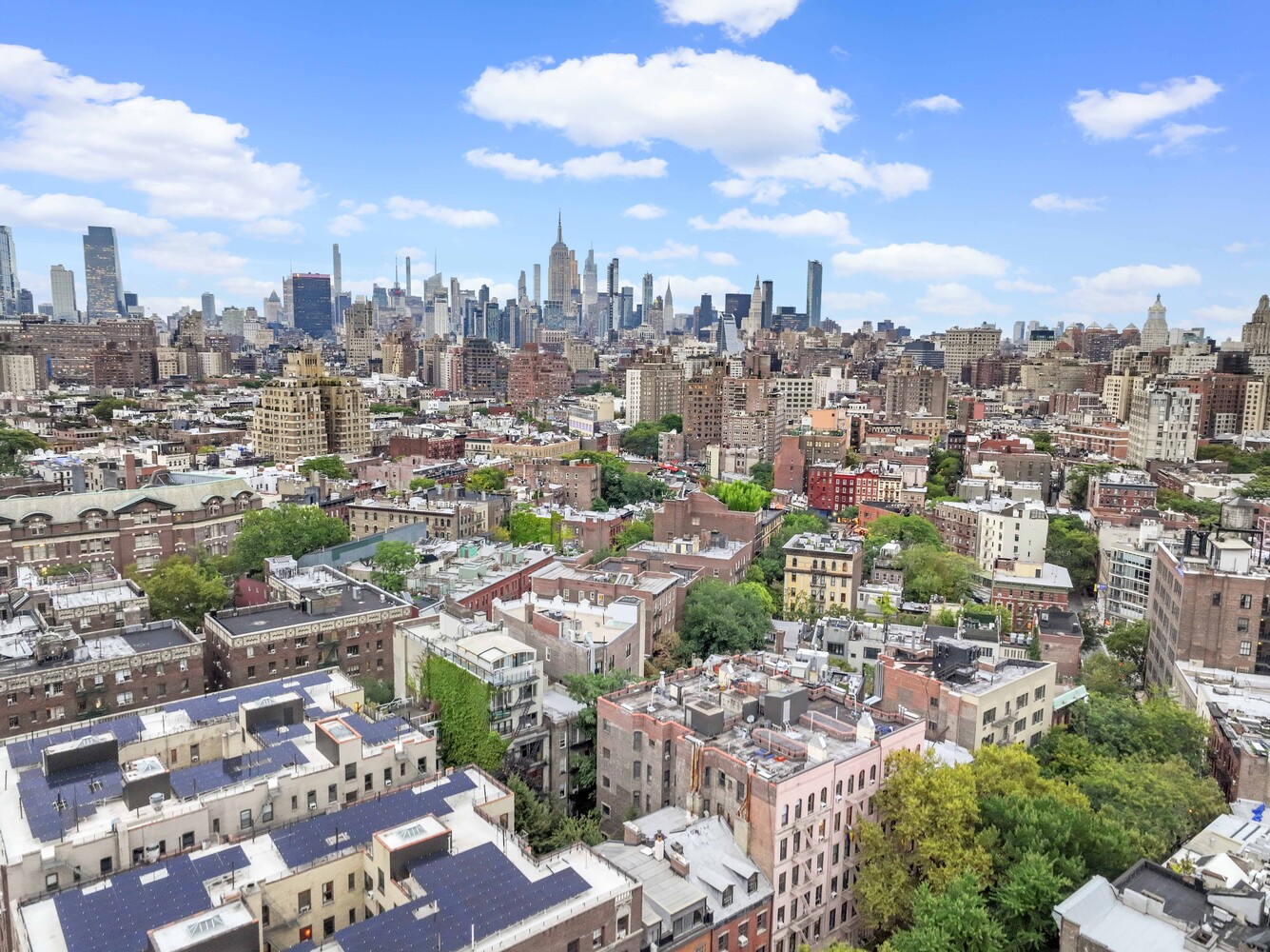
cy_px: 476
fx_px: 880
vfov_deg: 56.8
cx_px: 635
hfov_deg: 71.6
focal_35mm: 24
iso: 290
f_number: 8
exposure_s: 1/15
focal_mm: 12.29
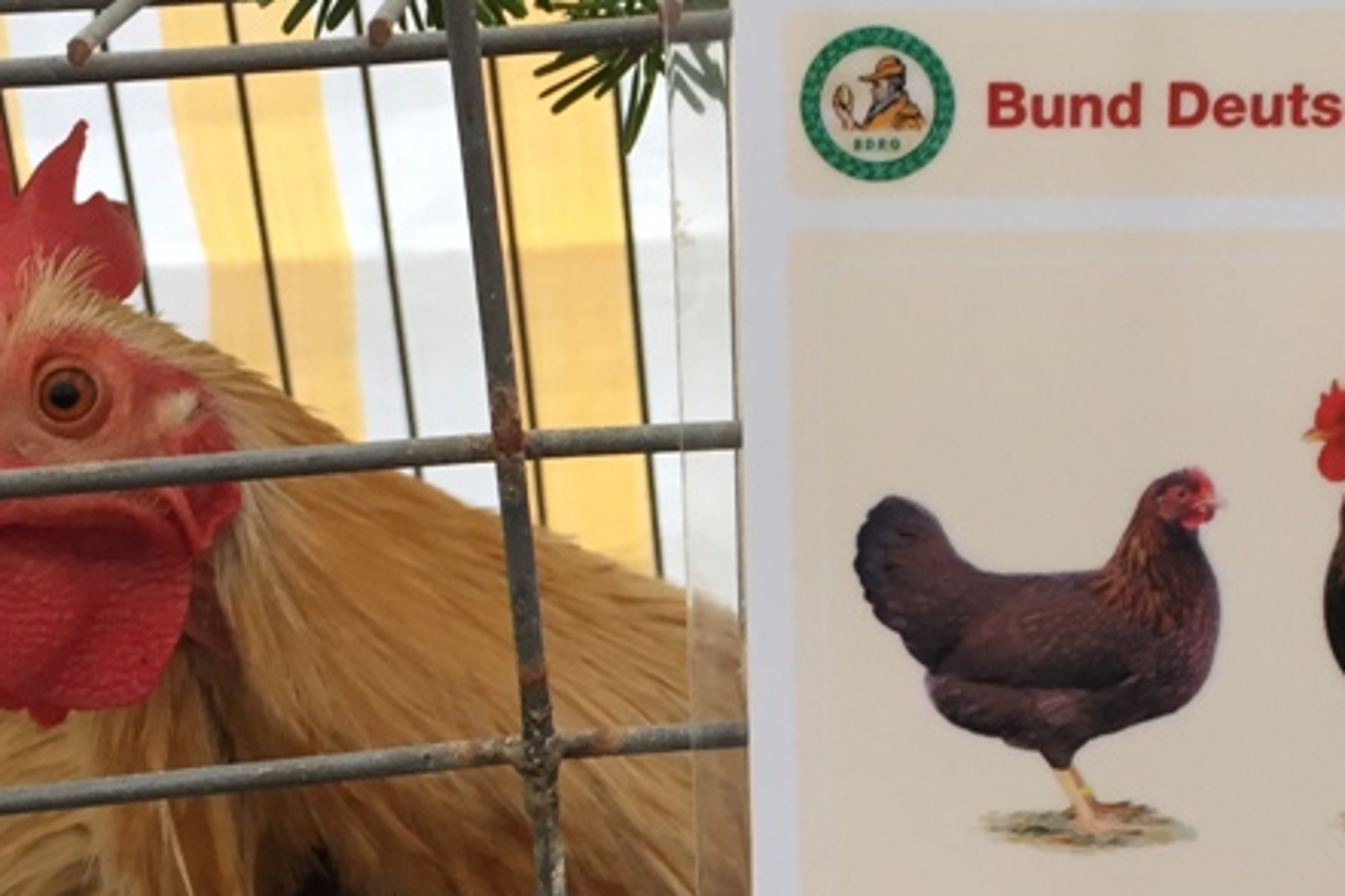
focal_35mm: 70
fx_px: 2615
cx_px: 997
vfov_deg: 19.3
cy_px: 664
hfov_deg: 28.4
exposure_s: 1/40
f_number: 2.2
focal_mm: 4.15
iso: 32
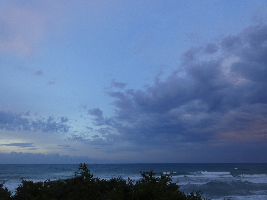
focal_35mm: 20
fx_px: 154
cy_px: 100
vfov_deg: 66.0
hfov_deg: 81.7
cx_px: 134
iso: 160
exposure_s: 1/50
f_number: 3.4
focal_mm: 3.6
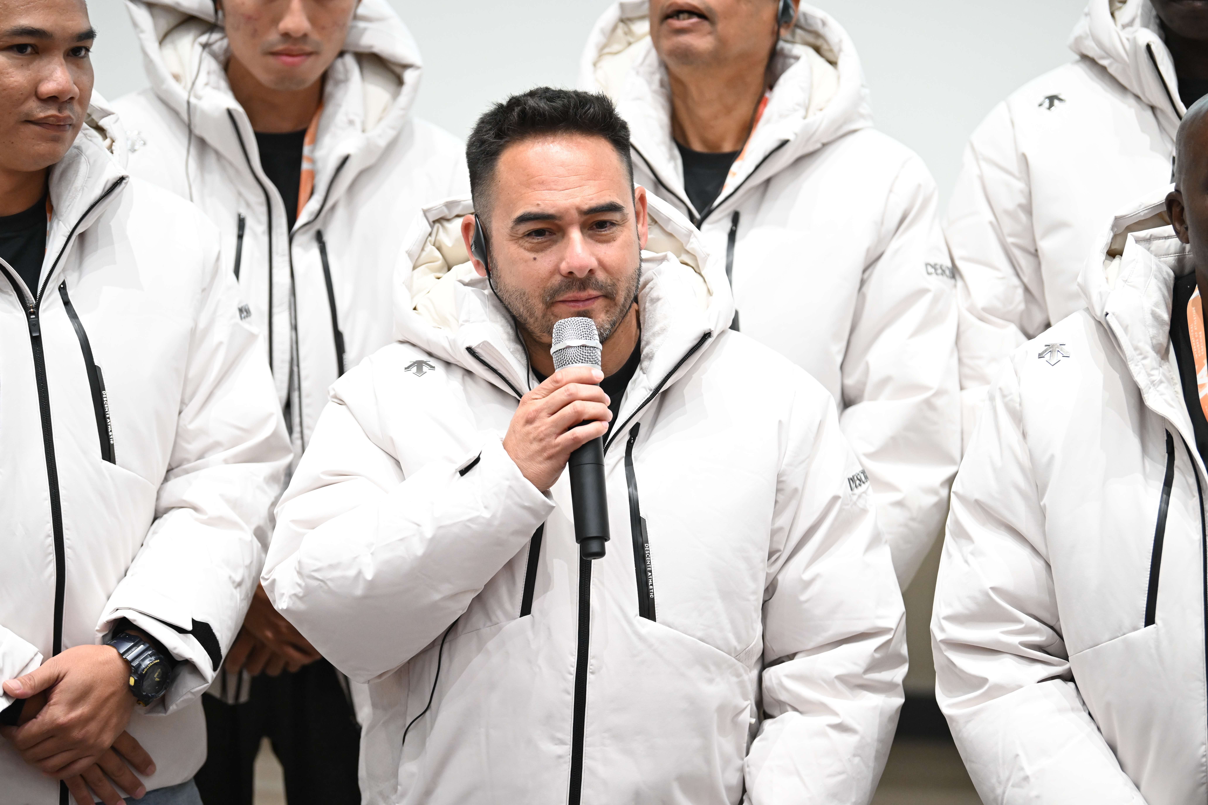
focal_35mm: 130
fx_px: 4362
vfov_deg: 10.5
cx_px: 604
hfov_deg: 15.8
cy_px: 402
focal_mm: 130
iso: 3200
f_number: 2.8
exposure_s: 1/320
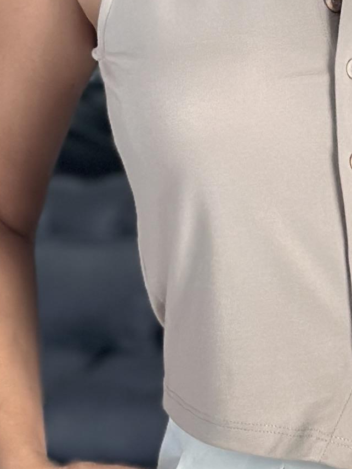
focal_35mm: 226
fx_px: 3064
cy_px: 151
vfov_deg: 8.8
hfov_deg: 6.6
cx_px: 330
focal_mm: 6.86
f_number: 1.78
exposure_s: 1/172
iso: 100
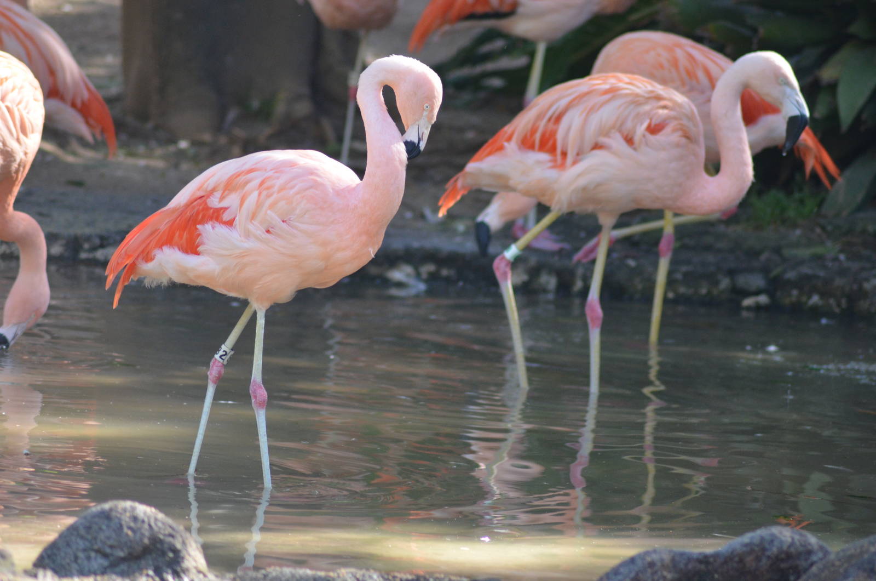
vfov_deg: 4.3
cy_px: 290
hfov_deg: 6.6
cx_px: 438
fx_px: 7650
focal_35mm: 315
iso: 1100
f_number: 4.8
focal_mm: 210
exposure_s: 1/500
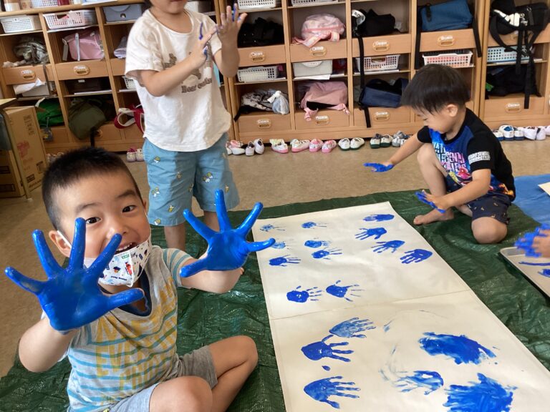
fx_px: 493
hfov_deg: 58.4
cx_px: 275
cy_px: 206
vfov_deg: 45.4
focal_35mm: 31
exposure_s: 1/60
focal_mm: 3.3
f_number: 2.4
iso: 64
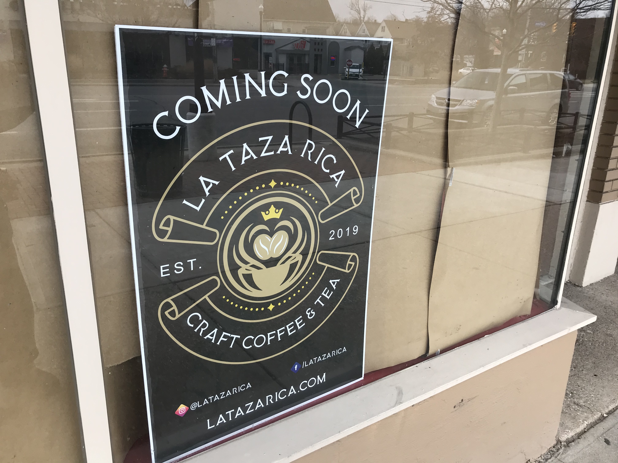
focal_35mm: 28
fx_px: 500
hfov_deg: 63.4
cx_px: 309
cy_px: 232
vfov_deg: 49.7
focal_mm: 3.99
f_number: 1.8
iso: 20
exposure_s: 1/149
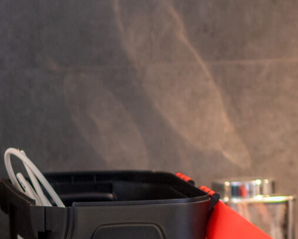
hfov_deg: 4.8
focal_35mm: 401
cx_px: 558
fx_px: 3536
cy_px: -70
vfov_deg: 3.8
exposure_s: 1/160
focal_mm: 85
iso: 500
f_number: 2.2
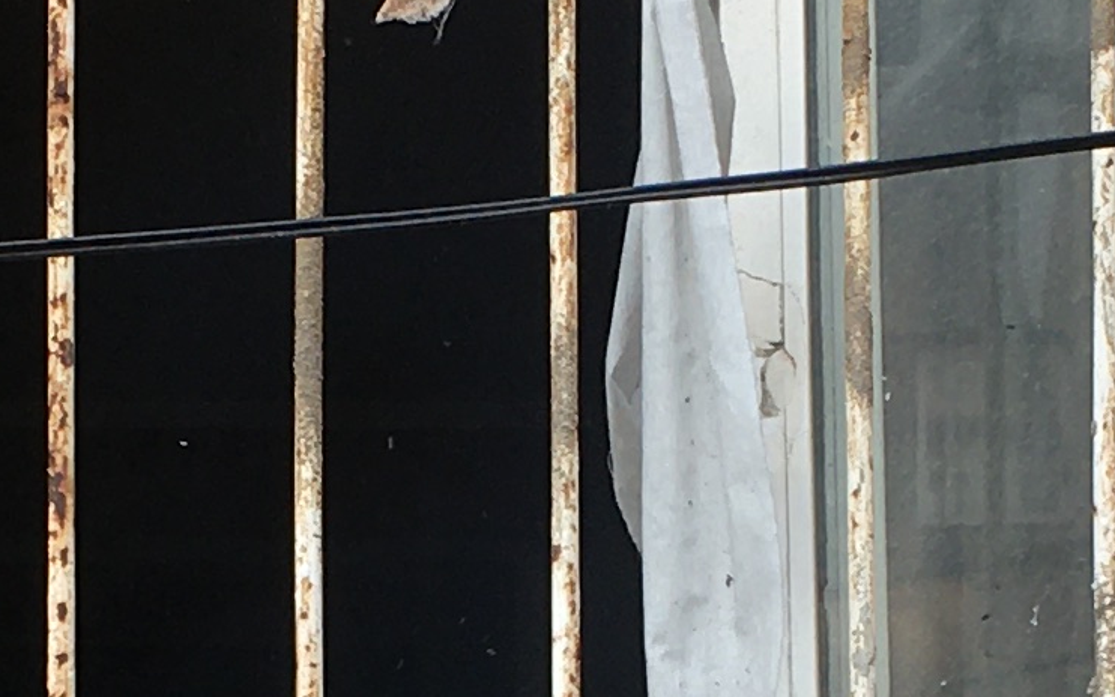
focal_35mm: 167
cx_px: 380
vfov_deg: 7.8
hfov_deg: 12.5
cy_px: 925
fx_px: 5075
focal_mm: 4.15
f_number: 2.2
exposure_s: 1/320
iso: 25
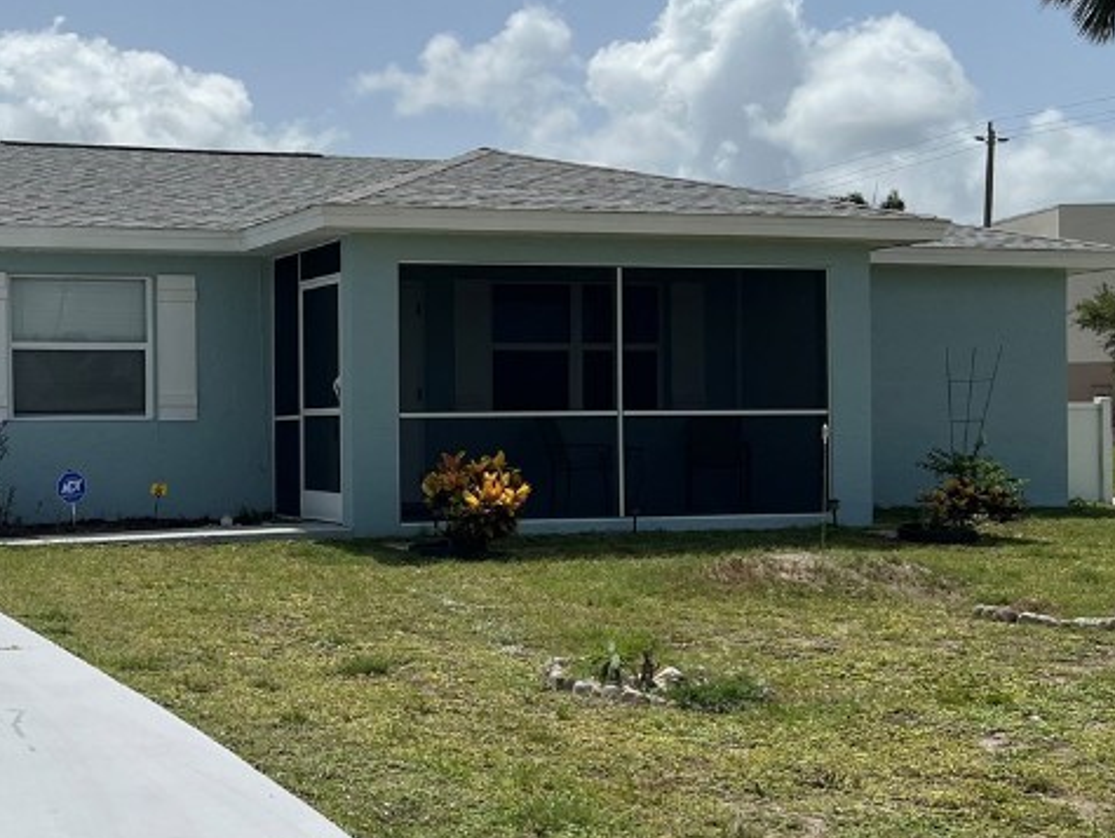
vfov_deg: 26.1
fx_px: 1805
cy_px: 441
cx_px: 148
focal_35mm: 56
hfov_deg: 32.9
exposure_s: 1/11364
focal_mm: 5.7
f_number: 1.5
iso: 50
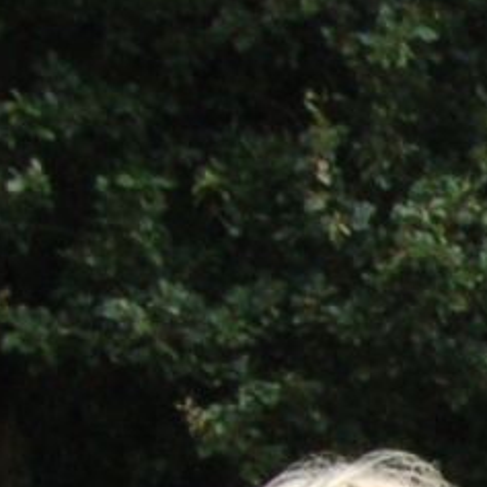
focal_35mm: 439
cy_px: 1309
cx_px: 1888
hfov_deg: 3.8
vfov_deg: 3.9
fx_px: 6987
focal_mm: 34
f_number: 8
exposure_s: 1/250
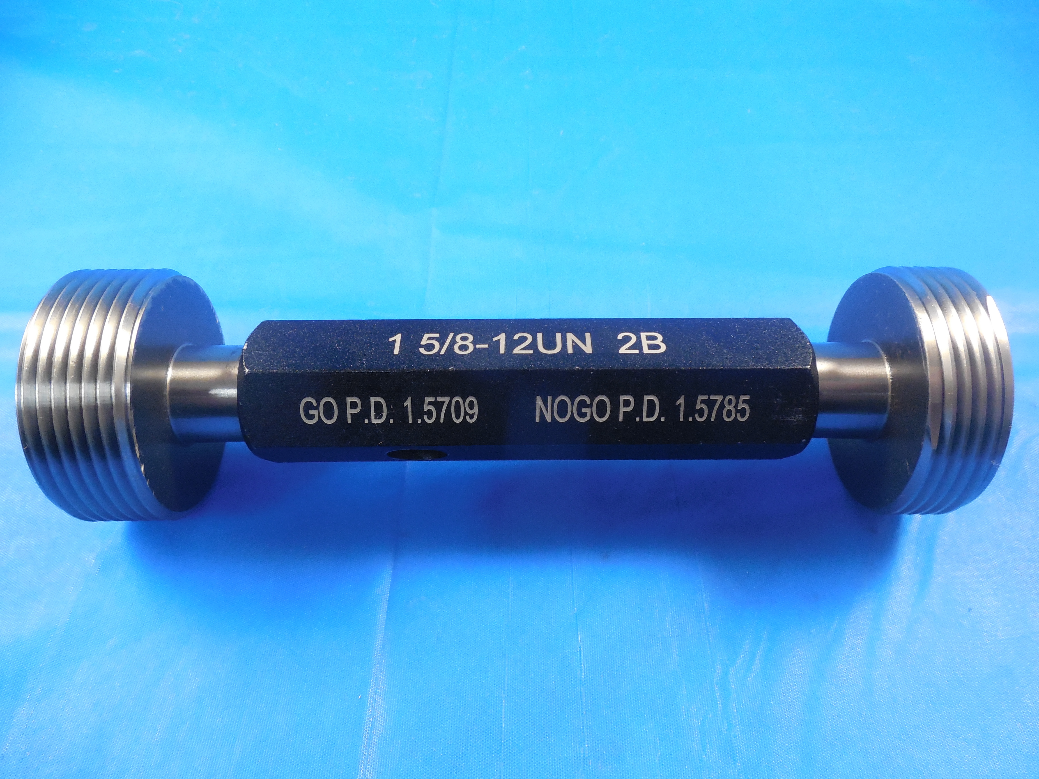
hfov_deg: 69.4
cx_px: 520
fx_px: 750
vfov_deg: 54.9
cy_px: 390
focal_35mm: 25
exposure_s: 1/25
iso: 400
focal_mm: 4.5
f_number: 3.3
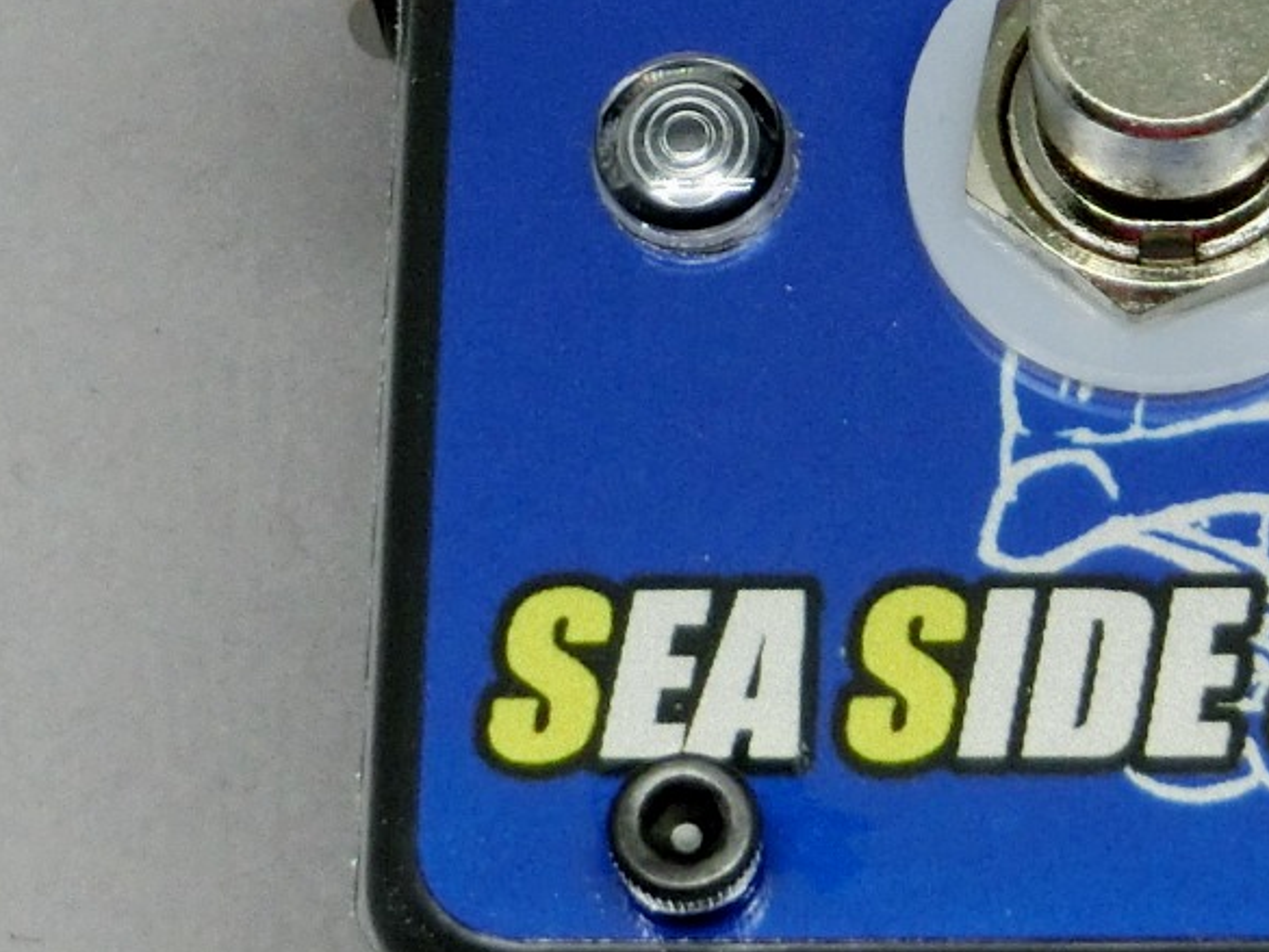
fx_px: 6673
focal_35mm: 182
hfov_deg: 10.8
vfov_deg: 8.1
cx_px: 1104
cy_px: -269
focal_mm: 9.3
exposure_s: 1/125
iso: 250
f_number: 4.7
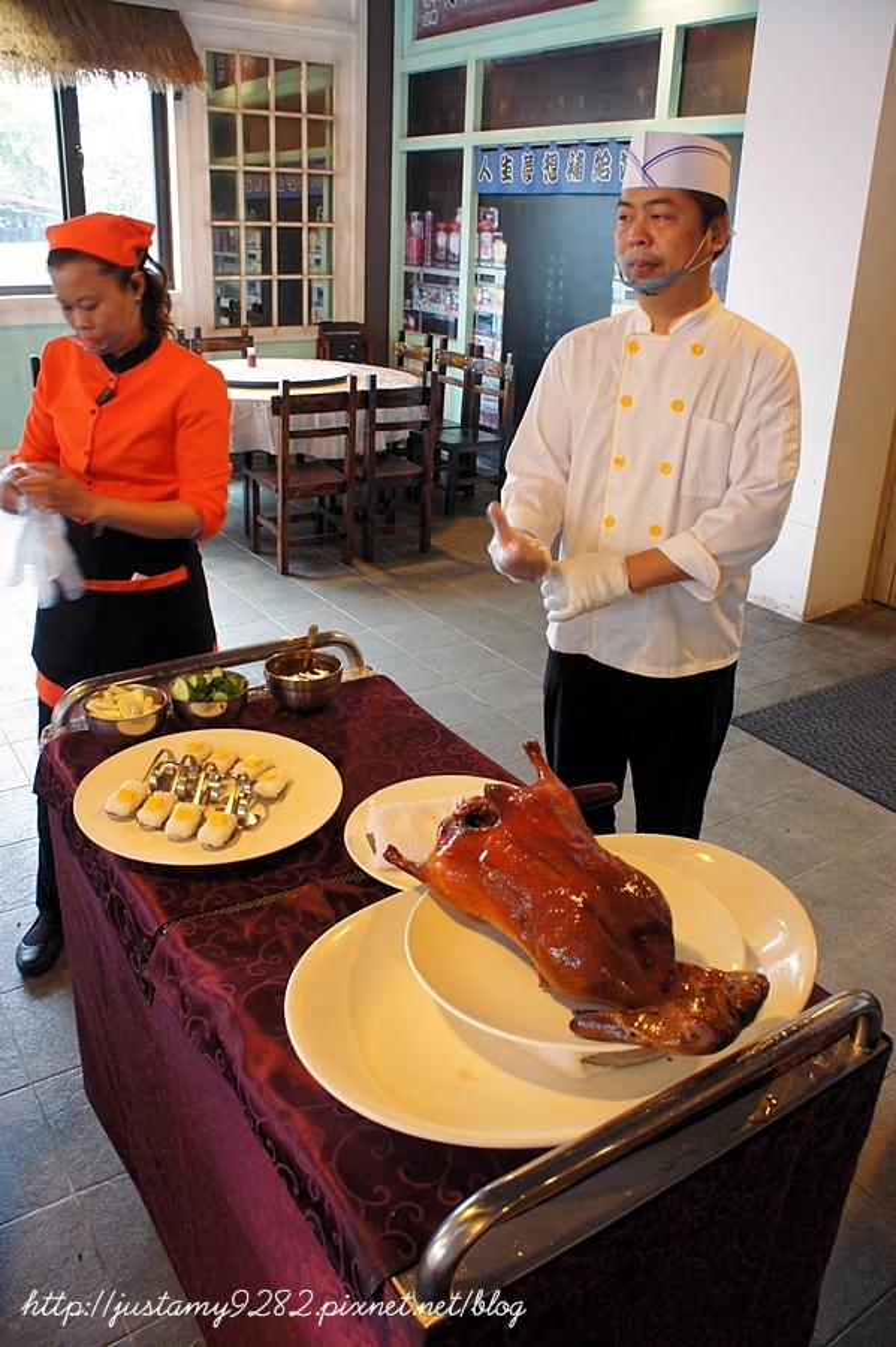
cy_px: 674
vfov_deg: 67.4
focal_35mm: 27
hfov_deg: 47.9
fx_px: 1009
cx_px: 448
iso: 1600
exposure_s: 1/25
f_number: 6.3
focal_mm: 18
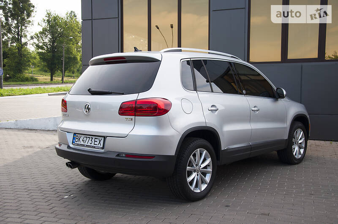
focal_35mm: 42
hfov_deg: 46.5
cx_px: 169
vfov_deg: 31.8
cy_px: 112
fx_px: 394
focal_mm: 28
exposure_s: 1/500
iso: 100
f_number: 5.6
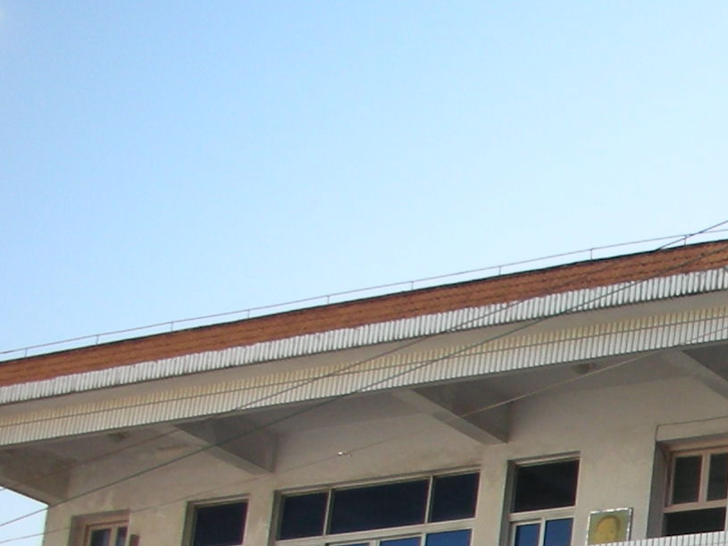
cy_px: 728
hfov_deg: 14.9
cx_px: 1165
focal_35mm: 121
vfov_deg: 11.9
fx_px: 2544
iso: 50
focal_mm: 5.8
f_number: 3
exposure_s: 1/264
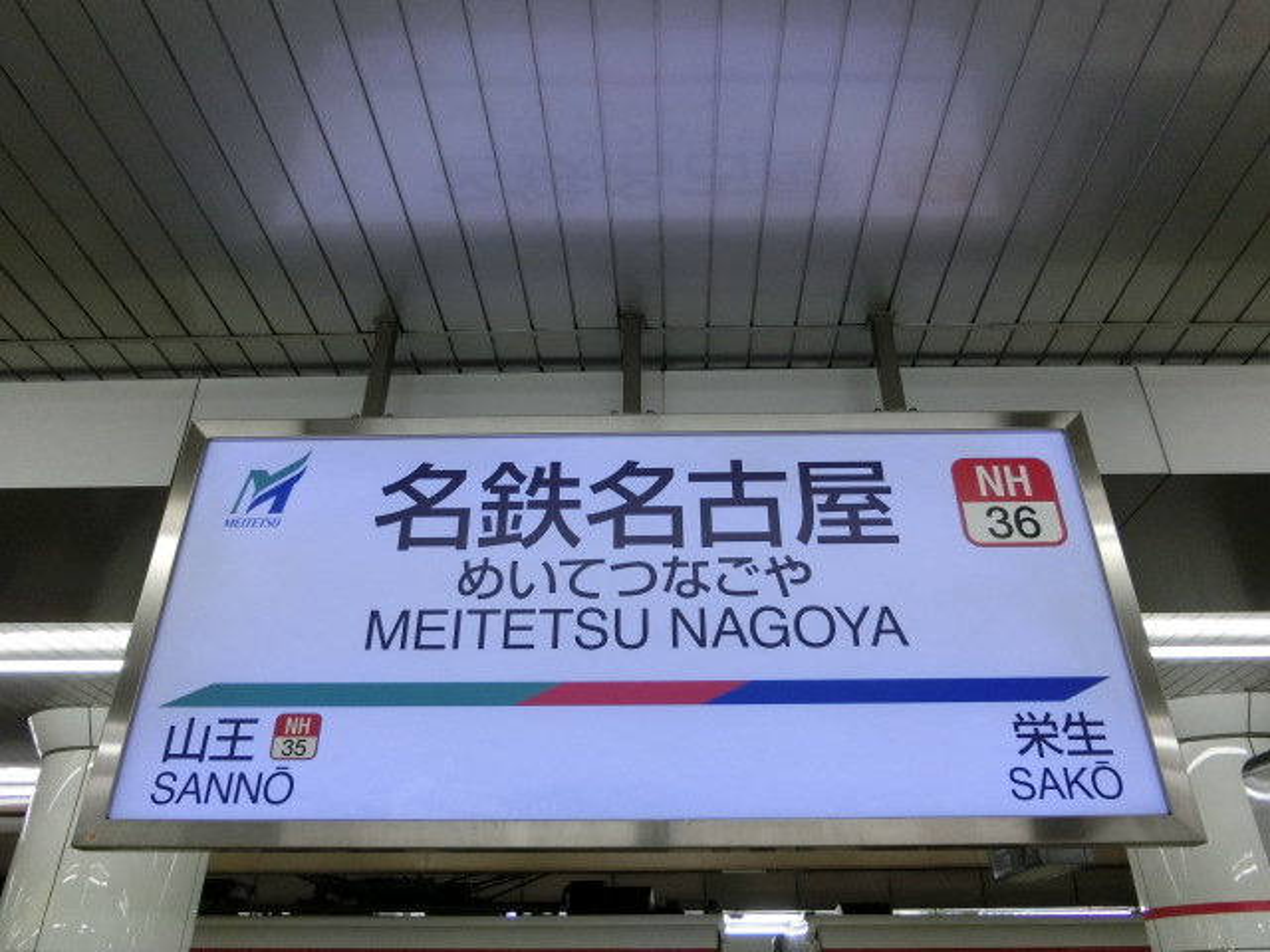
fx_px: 917
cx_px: 635
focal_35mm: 25
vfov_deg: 54.9
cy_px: 476
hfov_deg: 69.4
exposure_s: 1/125
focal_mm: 4.5
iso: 320
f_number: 3.5
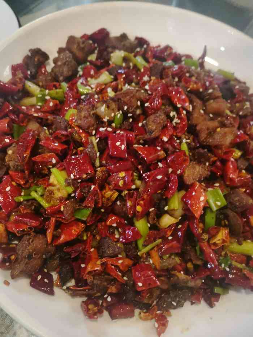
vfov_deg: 55.3
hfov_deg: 43.0
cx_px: 126
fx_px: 322
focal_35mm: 33
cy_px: 168
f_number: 1.8
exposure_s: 1/33.3
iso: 800
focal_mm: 4.75
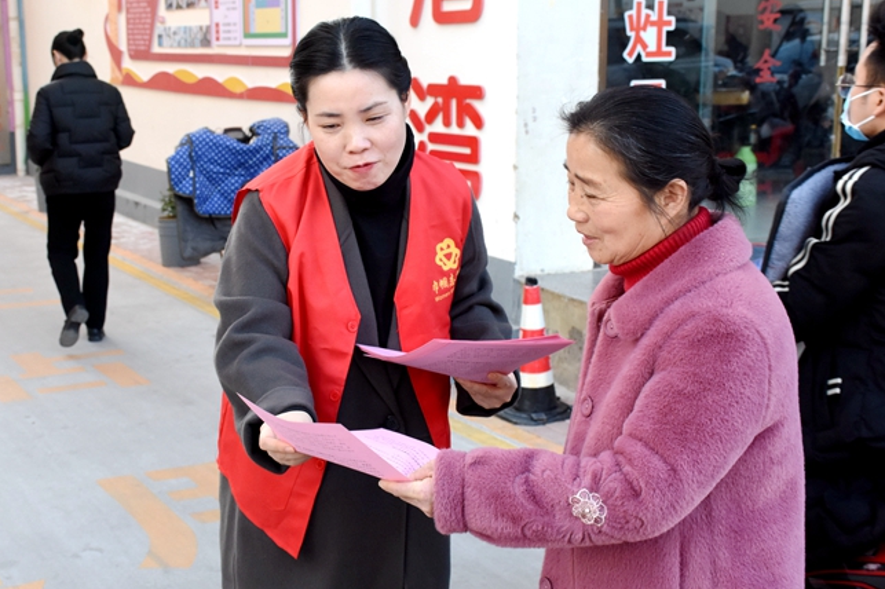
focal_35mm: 56
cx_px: 377
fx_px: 1376
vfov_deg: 24.2
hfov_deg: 35.6
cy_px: 290
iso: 800
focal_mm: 30
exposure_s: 1/200
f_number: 7.1
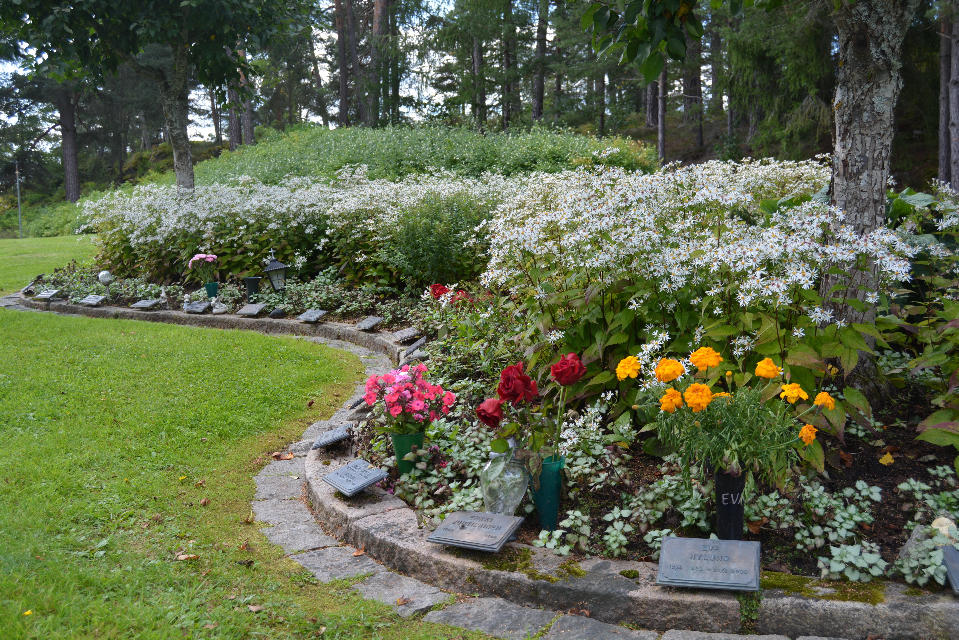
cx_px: 480
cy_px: 320
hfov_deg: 49.6
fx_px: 1039
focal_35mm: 39
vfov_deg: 34.2
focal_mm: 26
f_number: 5.6
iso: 200
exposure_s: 1/125
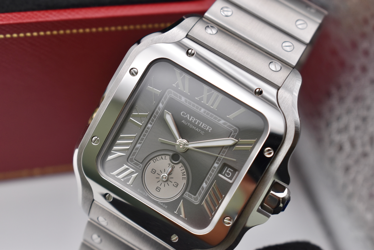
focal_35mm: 82
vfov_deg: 16.6
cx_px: 187
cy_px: 125
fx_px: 857
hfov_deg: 24.6
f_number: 6.3
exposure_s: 1/125
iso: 400
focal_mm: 55
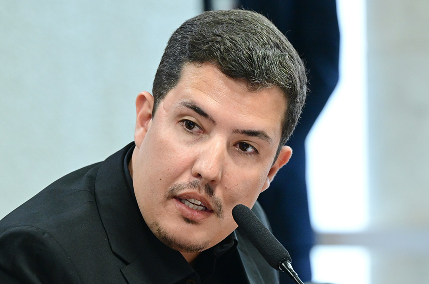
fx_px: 3568
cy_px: 142
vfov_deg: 4.6
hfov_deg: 6.9
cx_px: 214
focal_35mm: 300
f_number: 4
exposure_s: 1/200
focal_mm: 200
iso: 4000
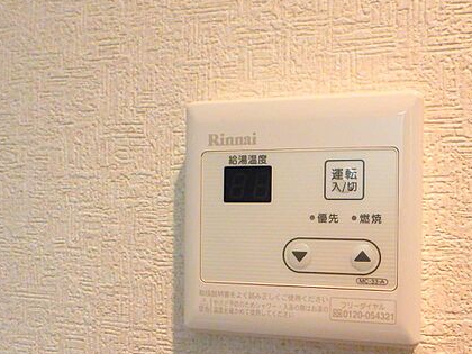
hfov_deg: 56.1
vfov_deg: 43.8
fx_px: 436
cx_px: 298
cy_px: 225
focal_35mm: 32
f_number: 3.5
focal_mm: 3.7
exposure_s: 1/30
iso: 800
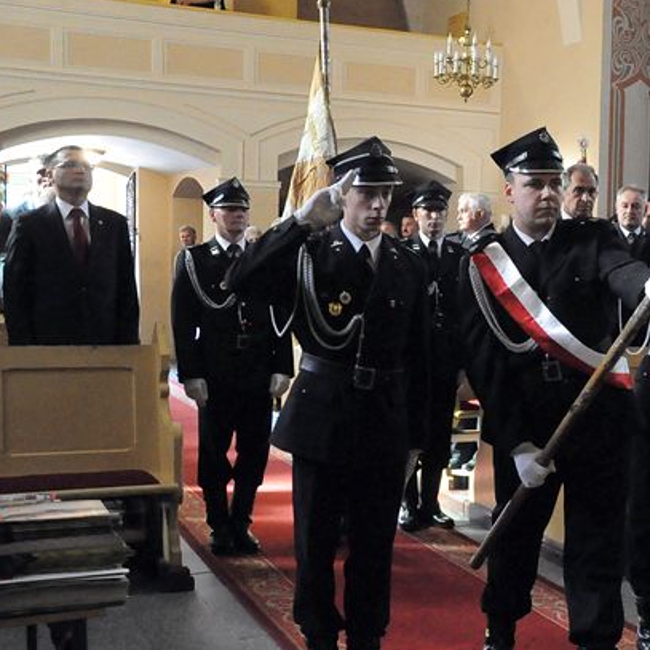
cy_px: 363
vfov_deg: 30.6
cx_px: 613
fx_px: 1187
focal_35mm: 56
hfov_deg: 29.1
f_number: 4.5
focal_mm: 21
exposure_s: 1/80
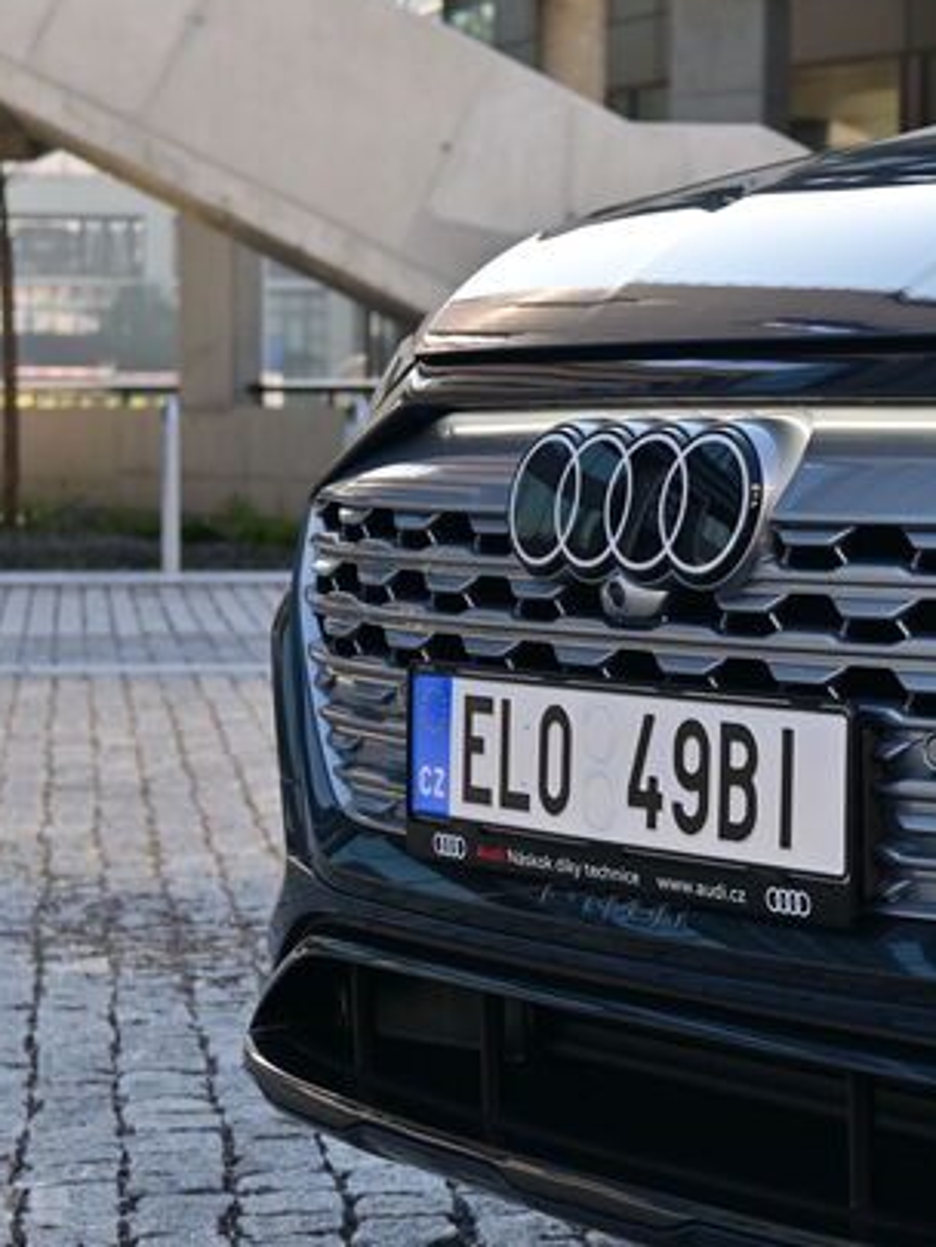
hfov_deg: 14.3
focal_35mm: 103
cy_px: 620
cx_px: 785
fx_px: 3702
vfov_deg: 19.1
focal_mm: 47
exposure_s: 1/160
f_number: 6.3
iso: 100
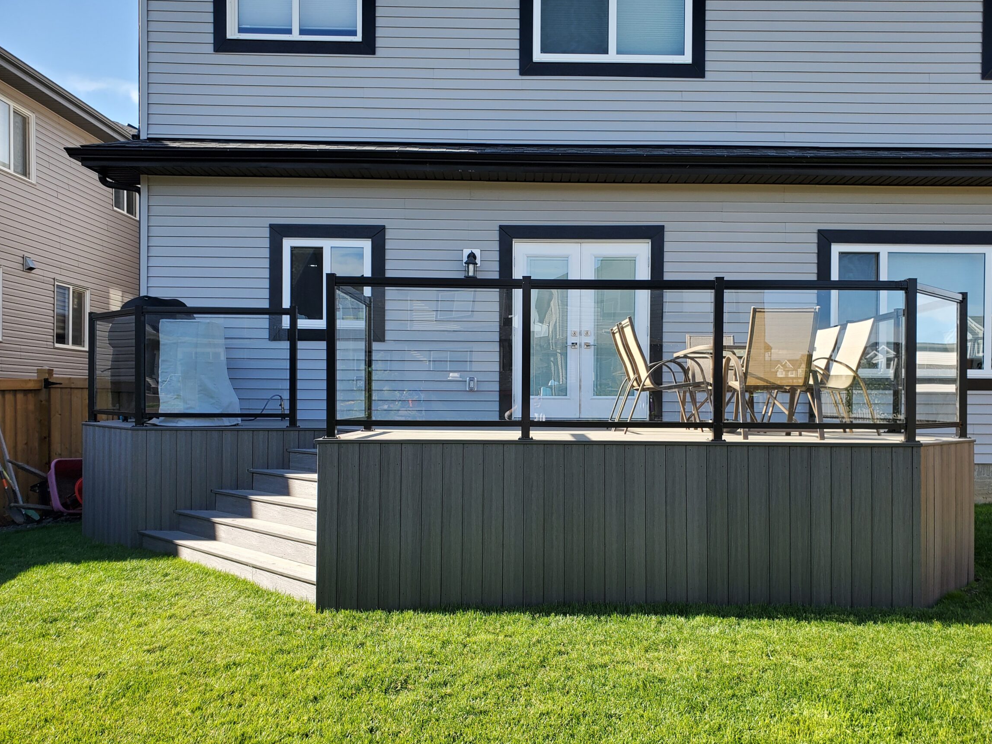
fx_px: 831
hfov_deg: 61.5
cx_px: 543
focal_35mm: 29
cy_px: 400
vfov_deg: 48.2
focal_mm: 4.3
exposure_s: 1/520
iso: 50
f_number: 2.4
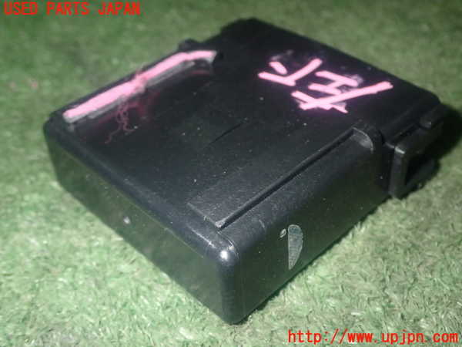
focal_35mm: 47
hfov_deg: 40.4
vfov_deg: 30.9
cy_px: 174
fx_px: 627
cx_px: 231
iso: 640
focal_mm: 8.4
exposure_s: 1/50
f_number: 9
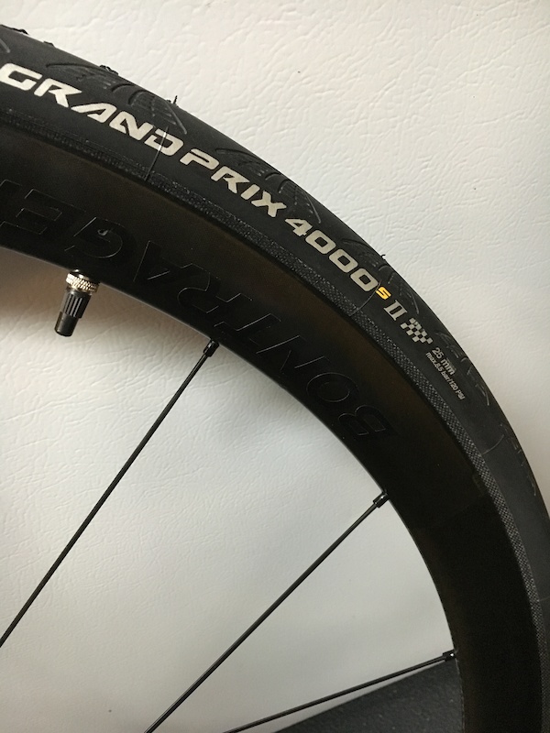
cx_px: 275
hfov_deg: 48.2
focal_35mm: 29
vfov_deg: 61.7
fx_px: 614
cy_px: 366
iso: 320
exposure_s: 1/15
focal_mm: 4.15
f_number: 2.2
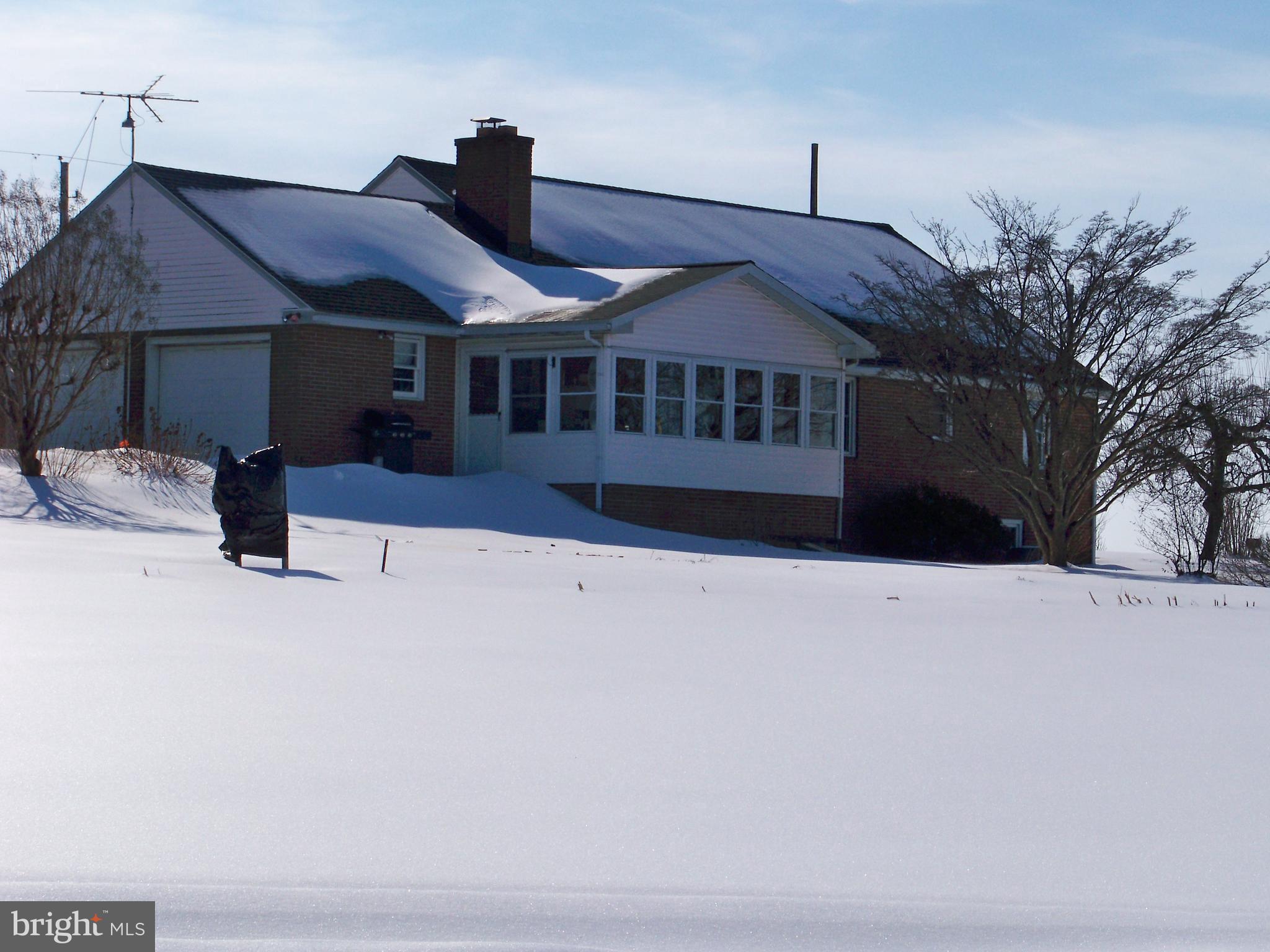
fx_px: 3999
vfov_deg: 13.6
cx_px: 635
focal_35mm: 109
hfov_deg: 18.0
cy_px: 476
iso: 80
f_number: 6.3
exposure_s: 1/1600
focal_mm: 19.3
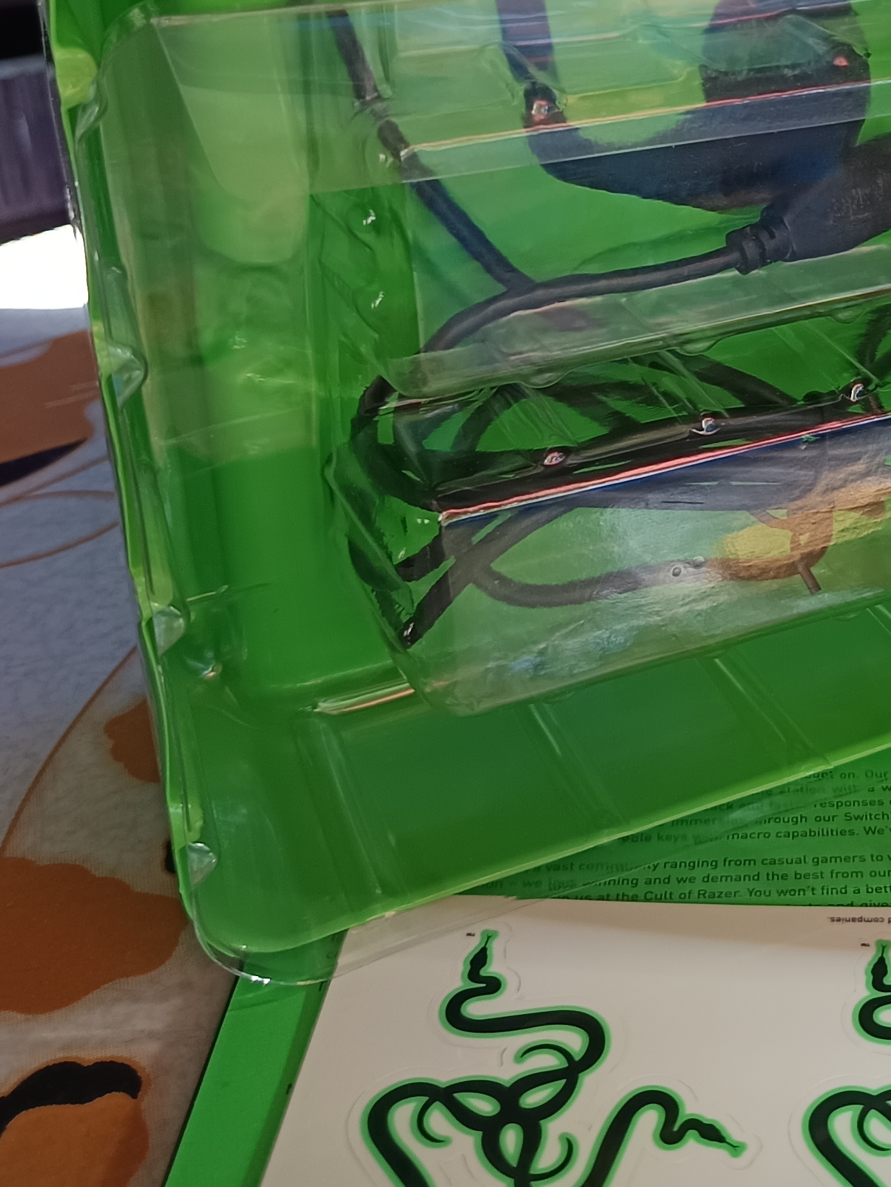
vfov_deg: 35.2
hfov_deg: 26.7
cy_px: 177
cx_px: 872
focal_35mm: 52
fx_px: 1784
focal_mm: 5.31
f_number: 1.7
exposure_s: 1/50
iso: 287
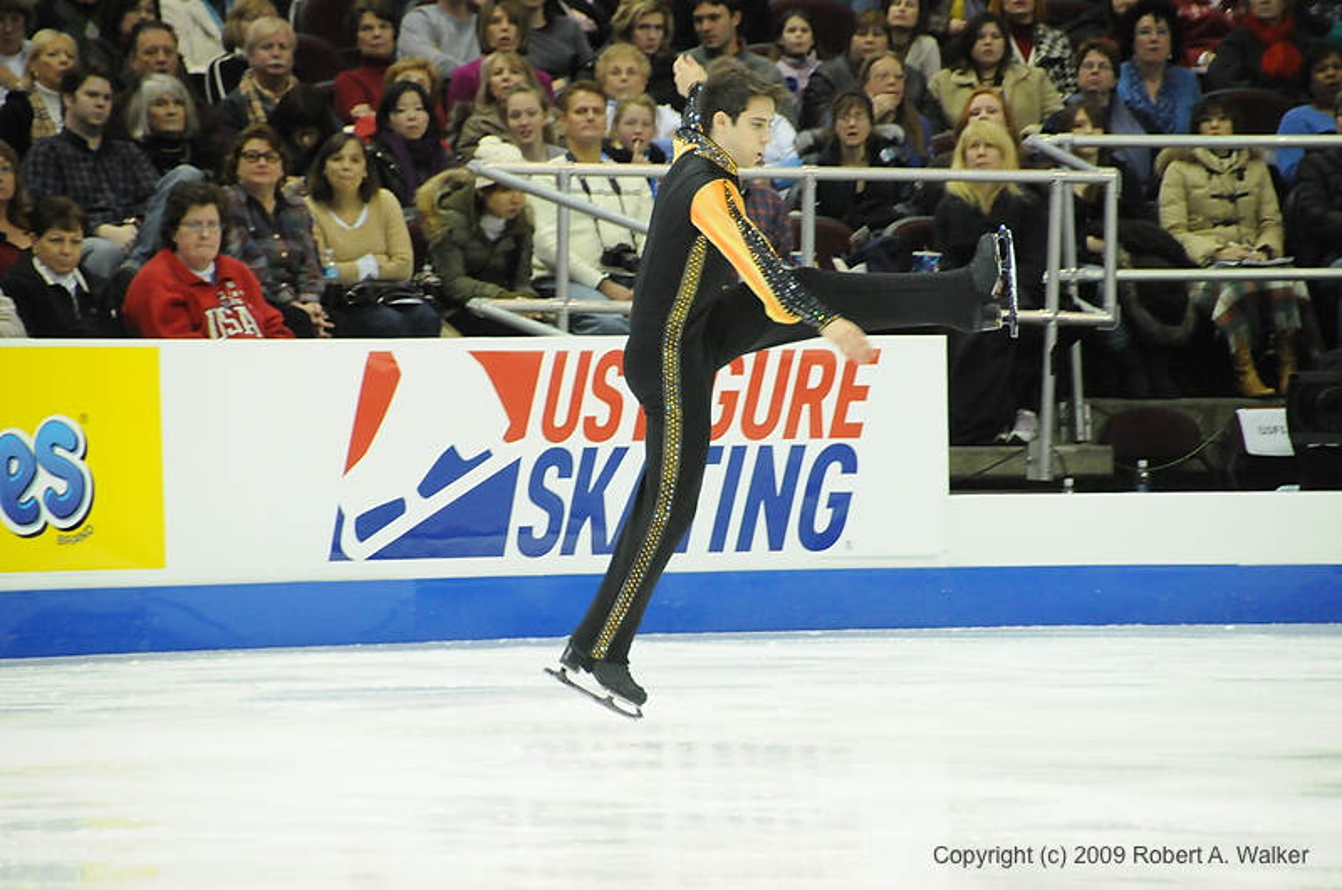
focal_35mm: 300
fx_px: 11167
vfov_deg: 4.6
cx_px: 671
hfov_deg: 6.9
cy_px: 445
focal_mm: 200
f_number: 5.6
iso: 3200
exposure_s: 1/400
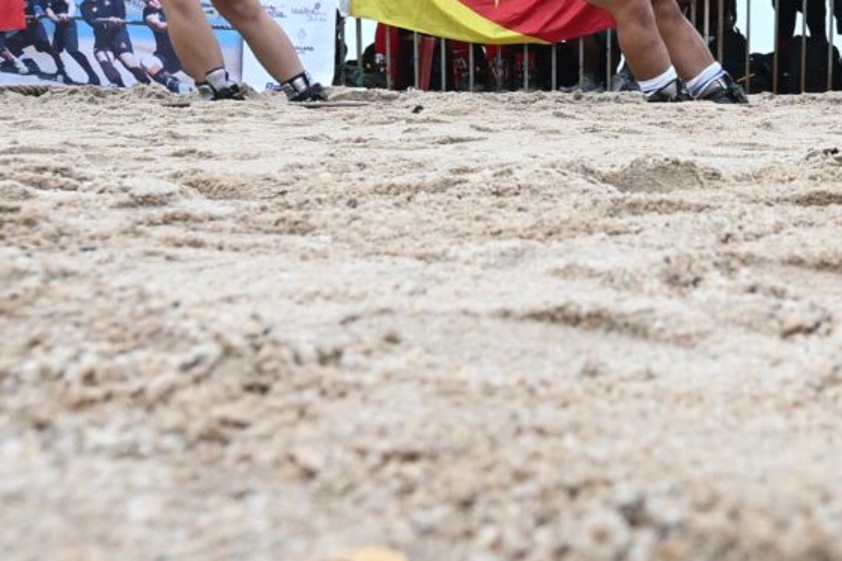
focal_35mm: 64
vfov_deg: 21.2
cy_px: 201
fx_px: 1496
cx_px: 675
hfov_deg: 30.6
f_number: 5.6
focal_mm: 14
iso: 400
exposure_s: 1/400
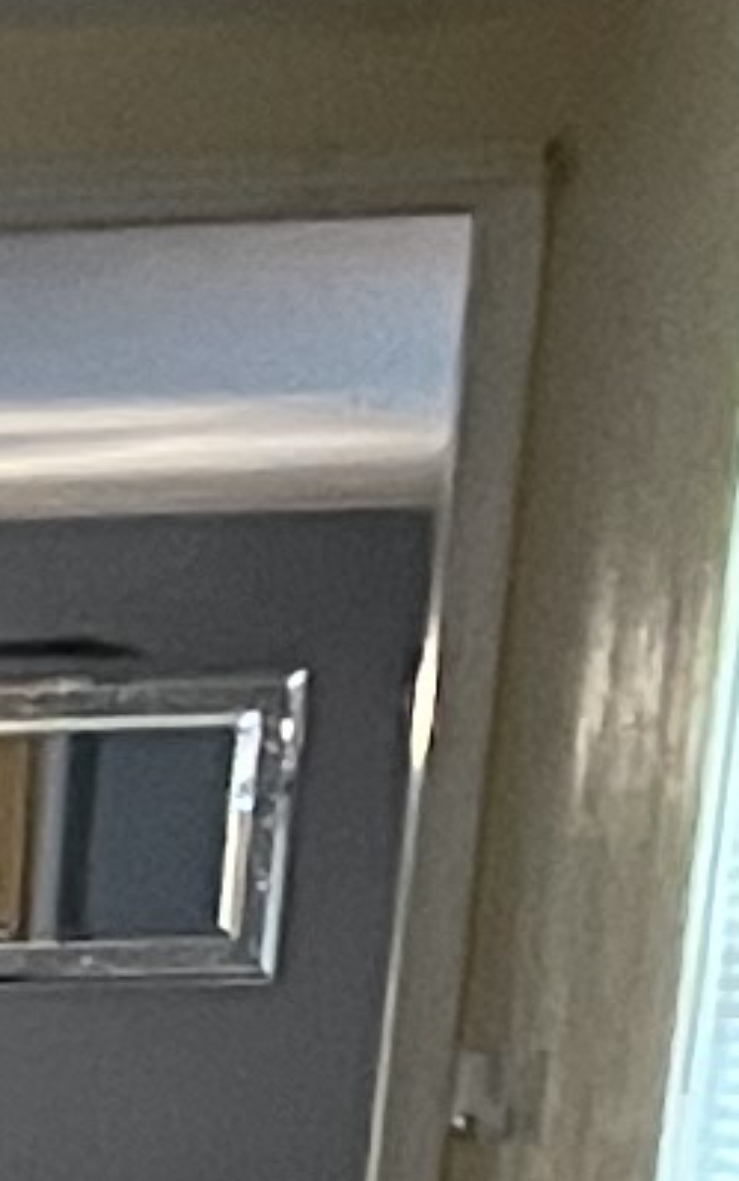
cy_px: 3258
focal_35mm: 279
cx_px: -4099
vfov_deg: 6.9
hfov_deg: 3.8
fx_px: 8984
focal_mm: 4.2
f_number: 1.6
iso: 400
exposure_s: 1/40
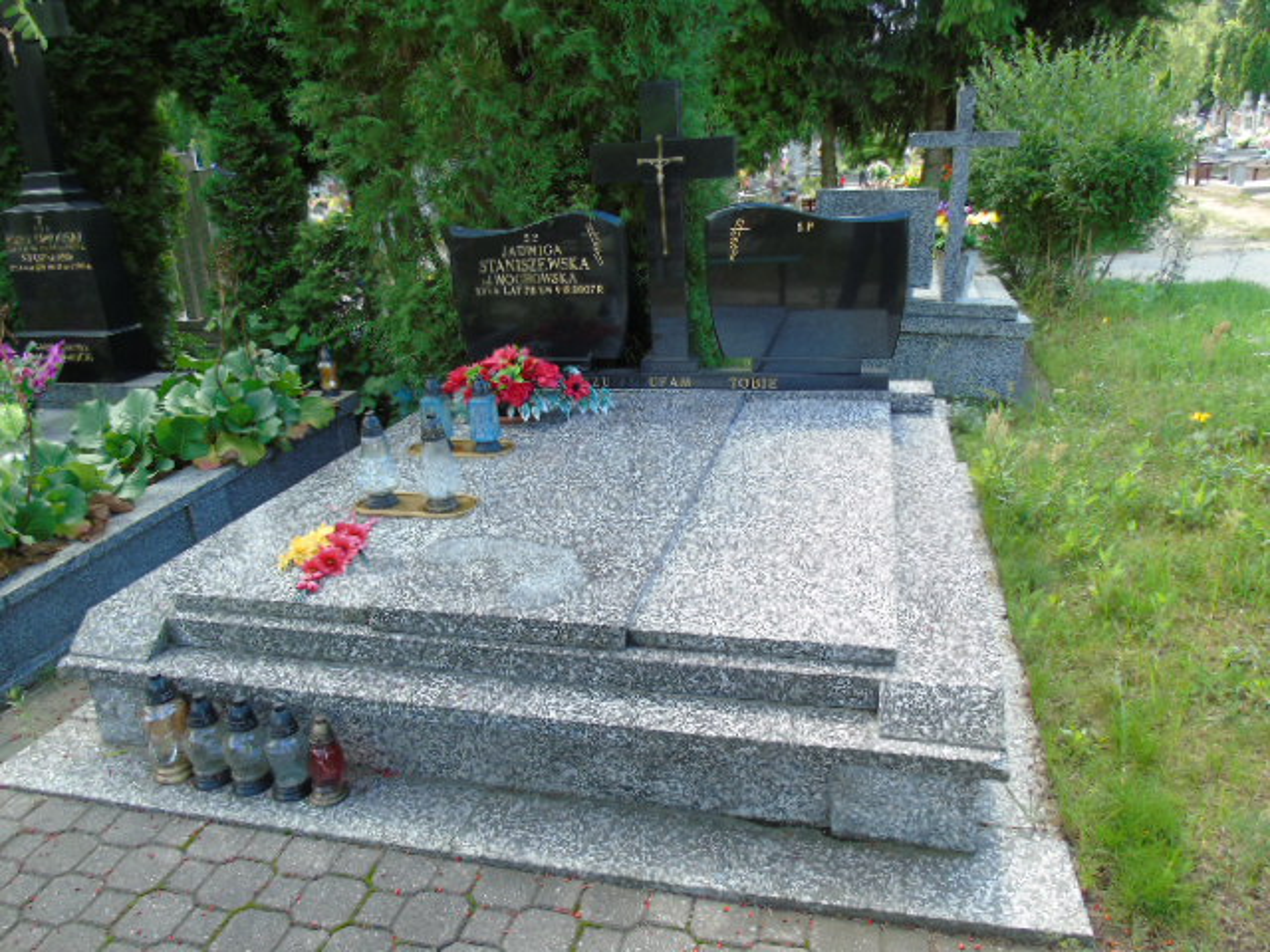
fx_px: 917
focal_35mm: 25
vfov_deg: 54.9
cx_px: 635
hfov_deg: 69.4
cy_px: 476
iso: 80
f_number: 3.4
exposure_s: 1/80
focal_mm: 4.4
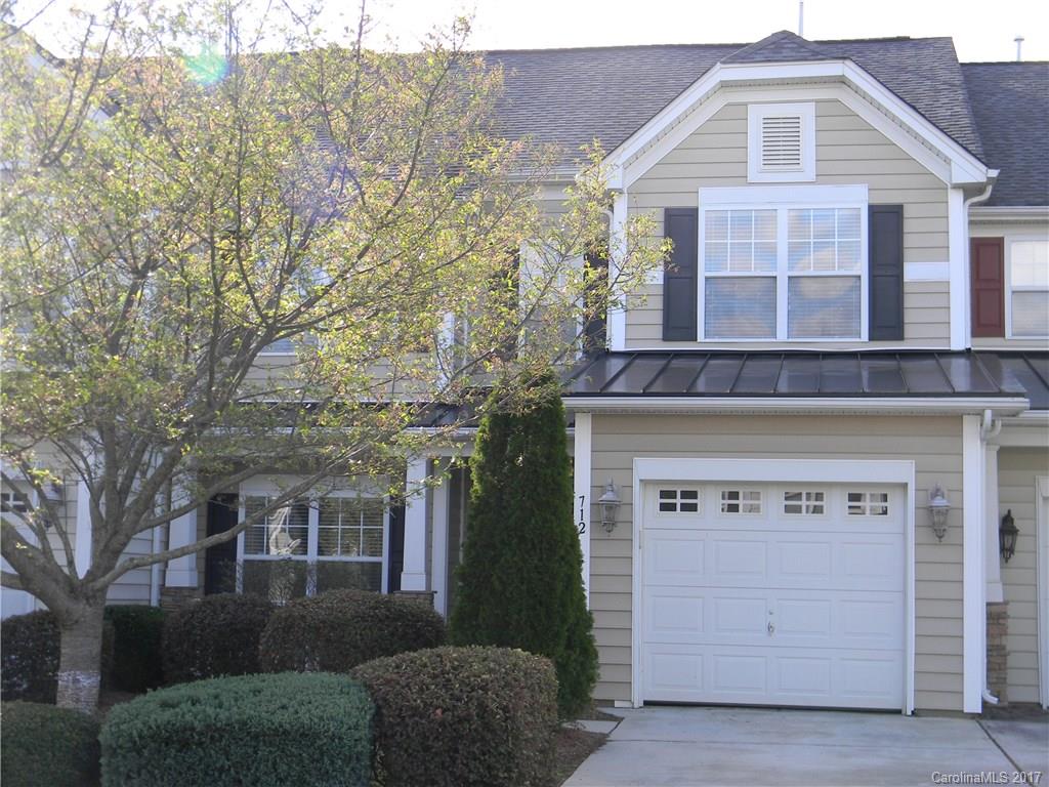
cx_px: 524
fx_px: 1697
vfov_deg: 26.1
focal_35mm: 56
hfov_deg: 34.3
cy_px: 394
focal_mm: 10.1
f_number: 4.1
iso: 80
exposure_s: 1/119
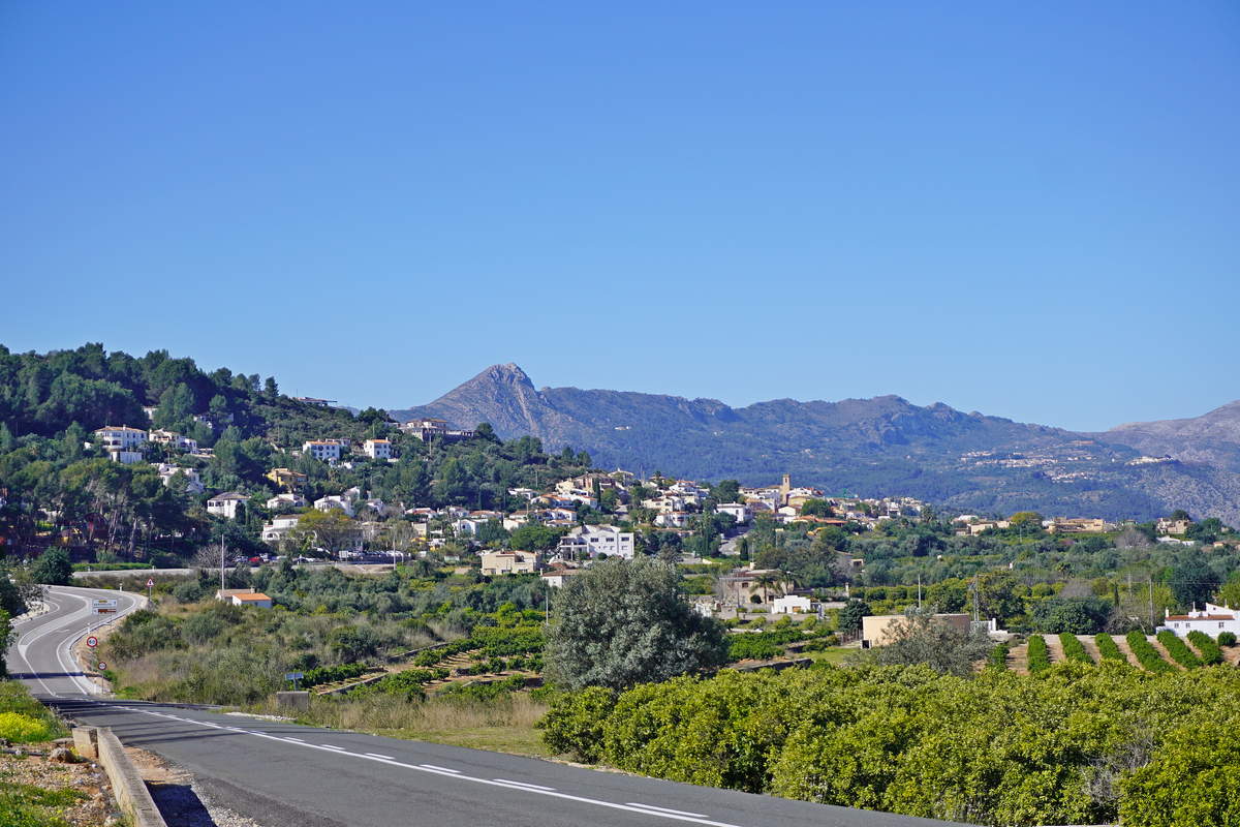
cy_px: 414
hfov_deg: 27.5
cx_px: 620
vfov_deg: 18.5
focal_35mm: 74
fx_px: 2531
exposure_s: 1/640
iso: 100
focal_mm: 49
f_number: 5.6
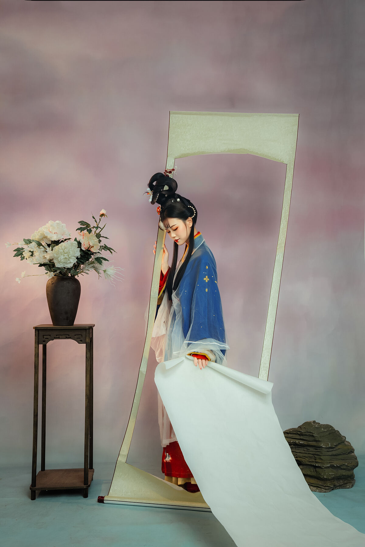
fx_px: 517
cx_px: 182
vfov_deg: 55.8
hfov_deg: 38.9
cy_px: 274
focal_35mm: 34
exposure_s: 1/80
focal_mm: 35
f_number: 4
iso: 320
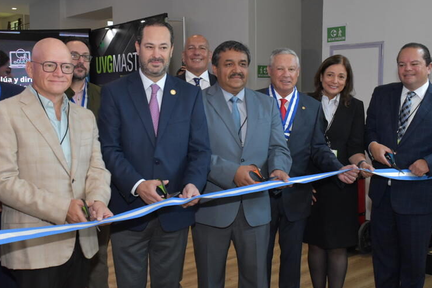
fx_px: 524
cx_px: 201
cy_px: 152
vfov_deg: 30.8
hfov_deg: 44.8
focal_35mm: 44
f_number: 5.6
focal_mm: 23
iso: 2000
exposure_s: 1/160
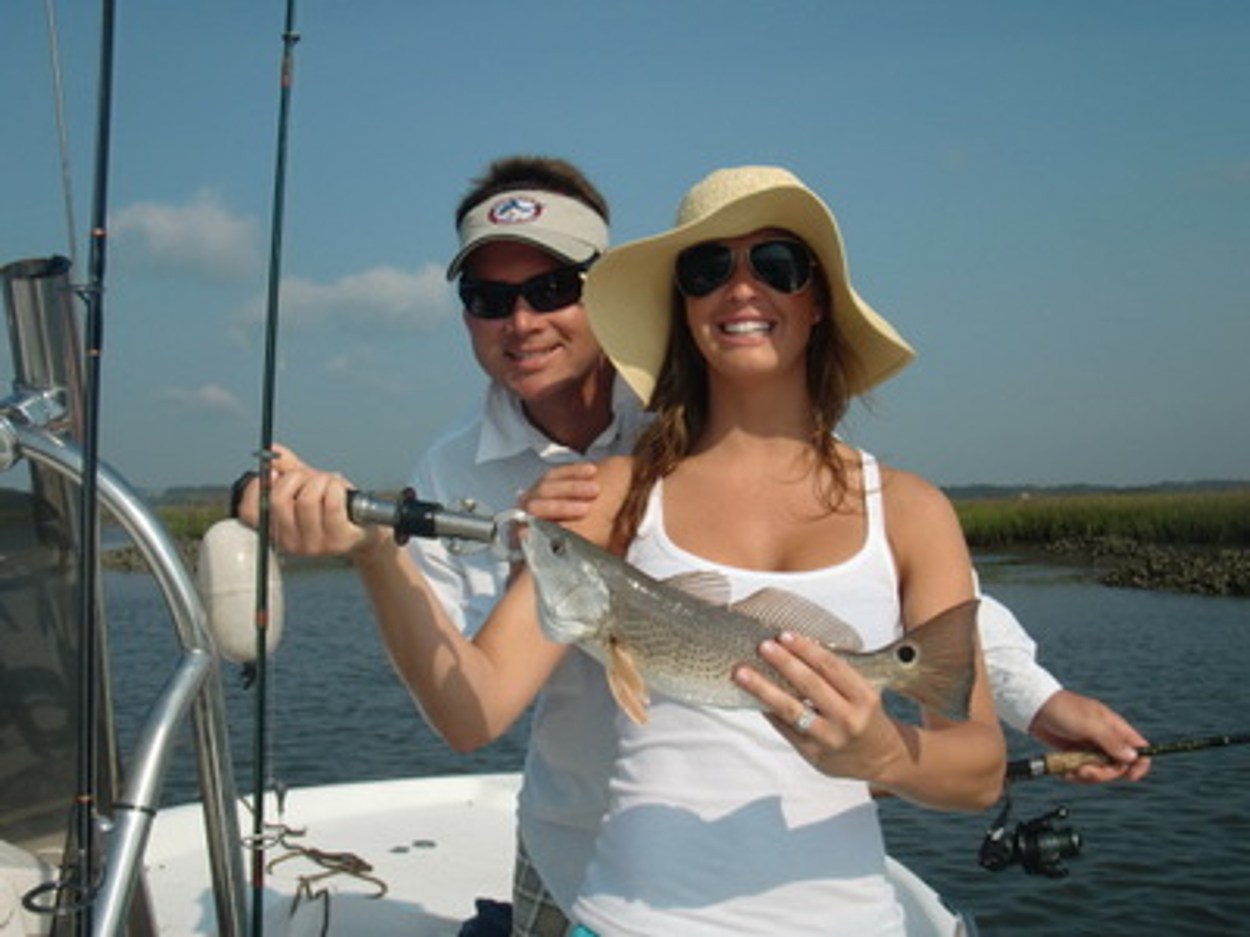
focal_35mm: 38
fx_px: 1372
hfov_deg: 49.0
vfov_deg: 37.7
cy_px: 468
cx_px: 625
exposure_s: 1/1000
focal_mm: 6.66
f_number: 3.9
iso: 64
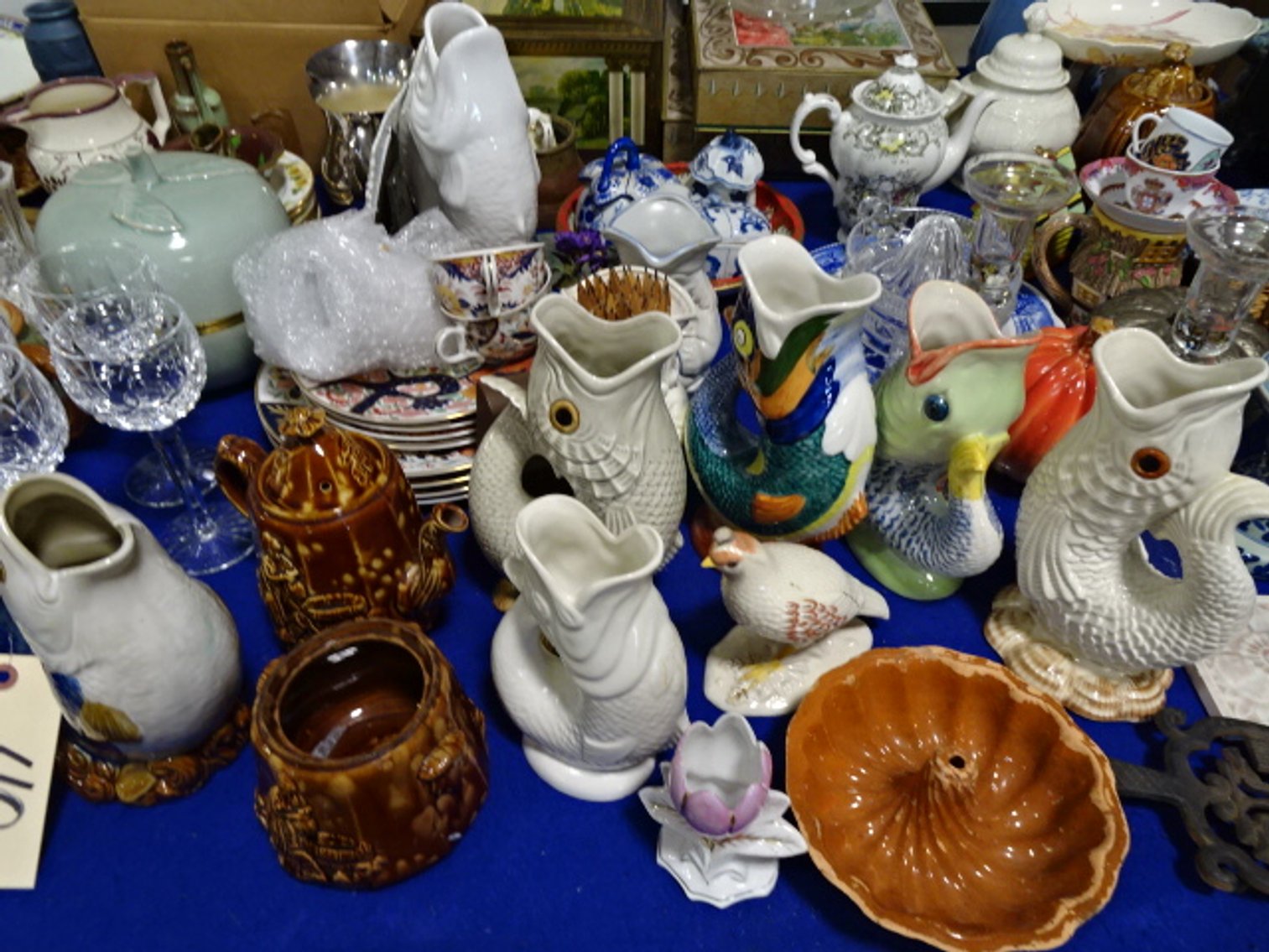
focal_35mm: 24
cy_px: 476
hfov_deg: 71.6
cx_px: 634
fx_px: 880
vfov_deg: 56.8
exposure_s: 1/30
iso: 250
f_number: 3.5
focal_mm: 4.1
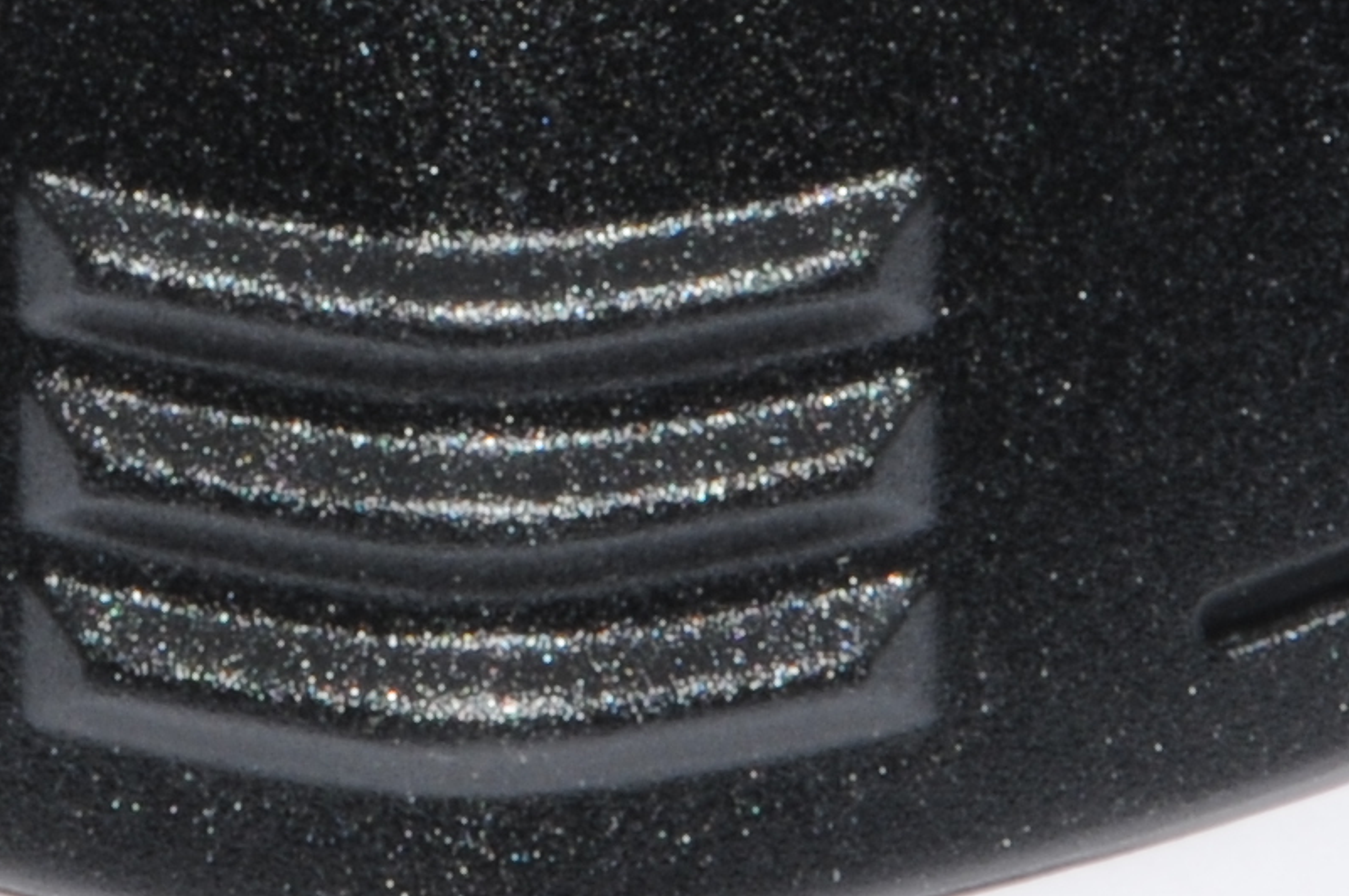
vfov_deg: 2.4
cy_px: -298
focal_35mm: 578
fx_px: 21632
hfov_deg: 3.6
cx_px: 285
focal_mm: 72
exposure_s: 1/60
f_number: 29
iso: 200
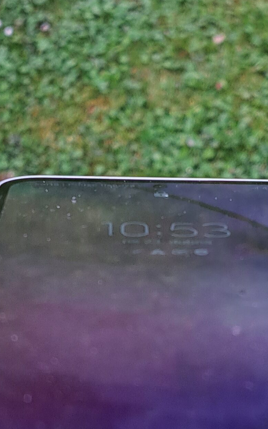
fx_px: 1098
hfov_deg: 13.9
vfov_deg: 22.0
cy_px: 263
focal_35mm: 94
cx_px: 178
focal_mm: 5.23
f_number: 1.8
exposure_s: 1/136
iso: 50
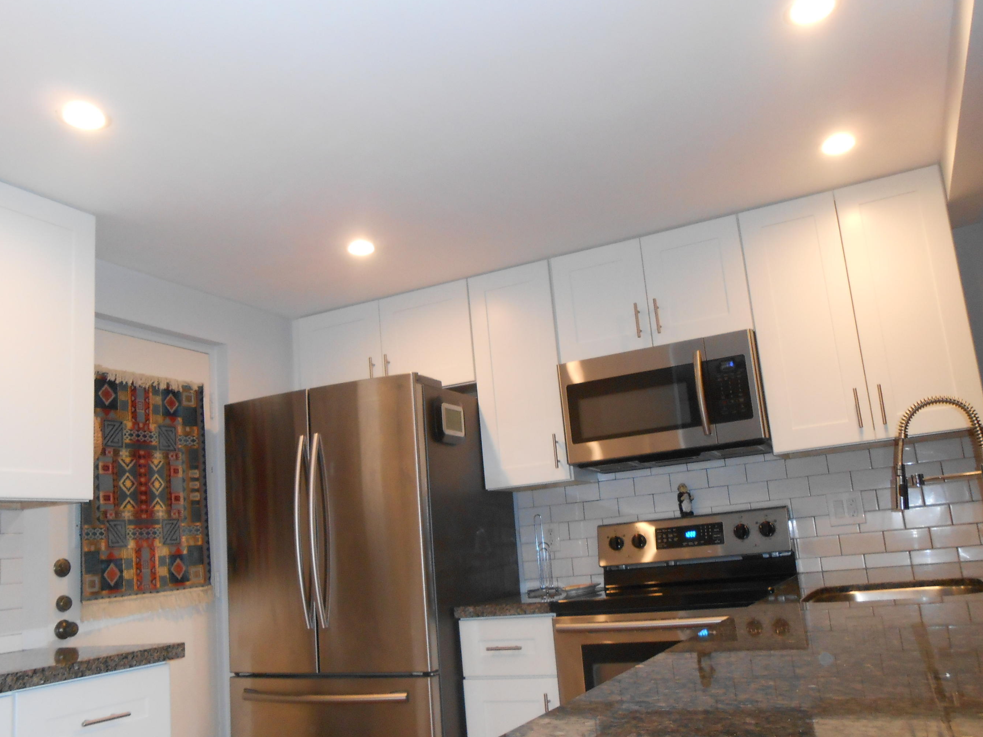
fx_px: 823
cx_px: 499
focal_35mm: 29
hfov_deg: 61.7
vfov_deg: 48.2
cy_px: 400
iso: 250
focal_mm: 4.6
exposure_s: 1/25
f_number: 3.5
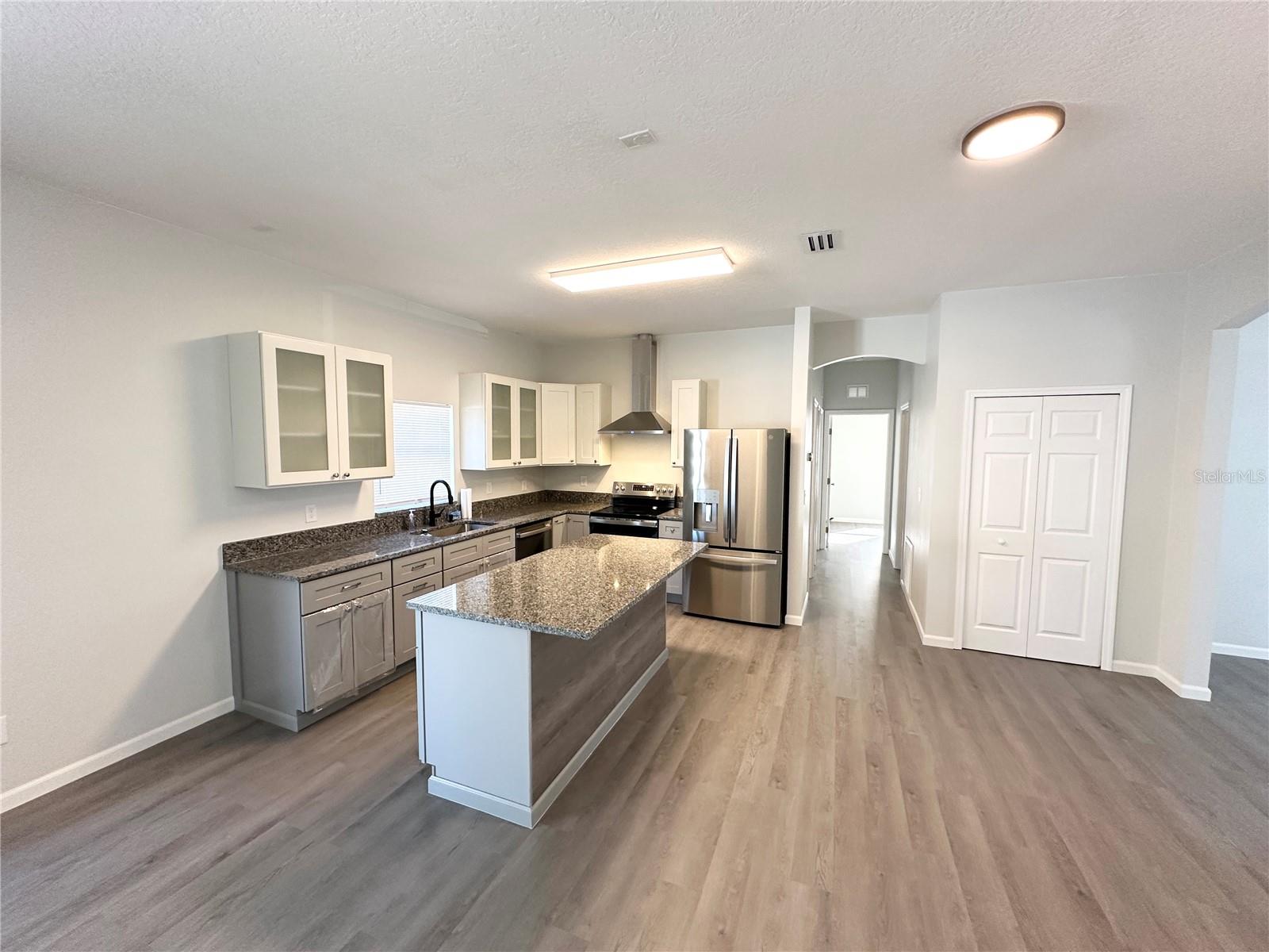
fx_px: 513
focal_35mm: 14
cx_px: 634
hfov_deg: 102.1
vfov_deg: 85.7
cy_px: 476
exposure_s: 1/100
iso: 200
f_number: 2.2
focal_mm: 2.22
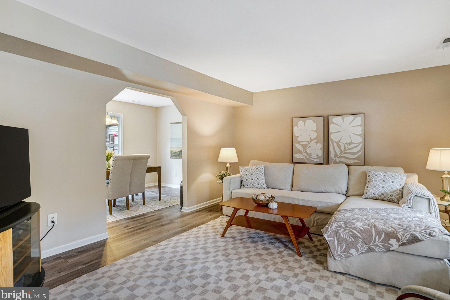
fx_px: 213
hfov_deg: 93.2
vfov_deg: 70.4
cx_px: 237
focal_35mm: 17
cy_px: 145
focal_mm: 16
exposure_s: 1/25
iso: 1250
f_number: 8
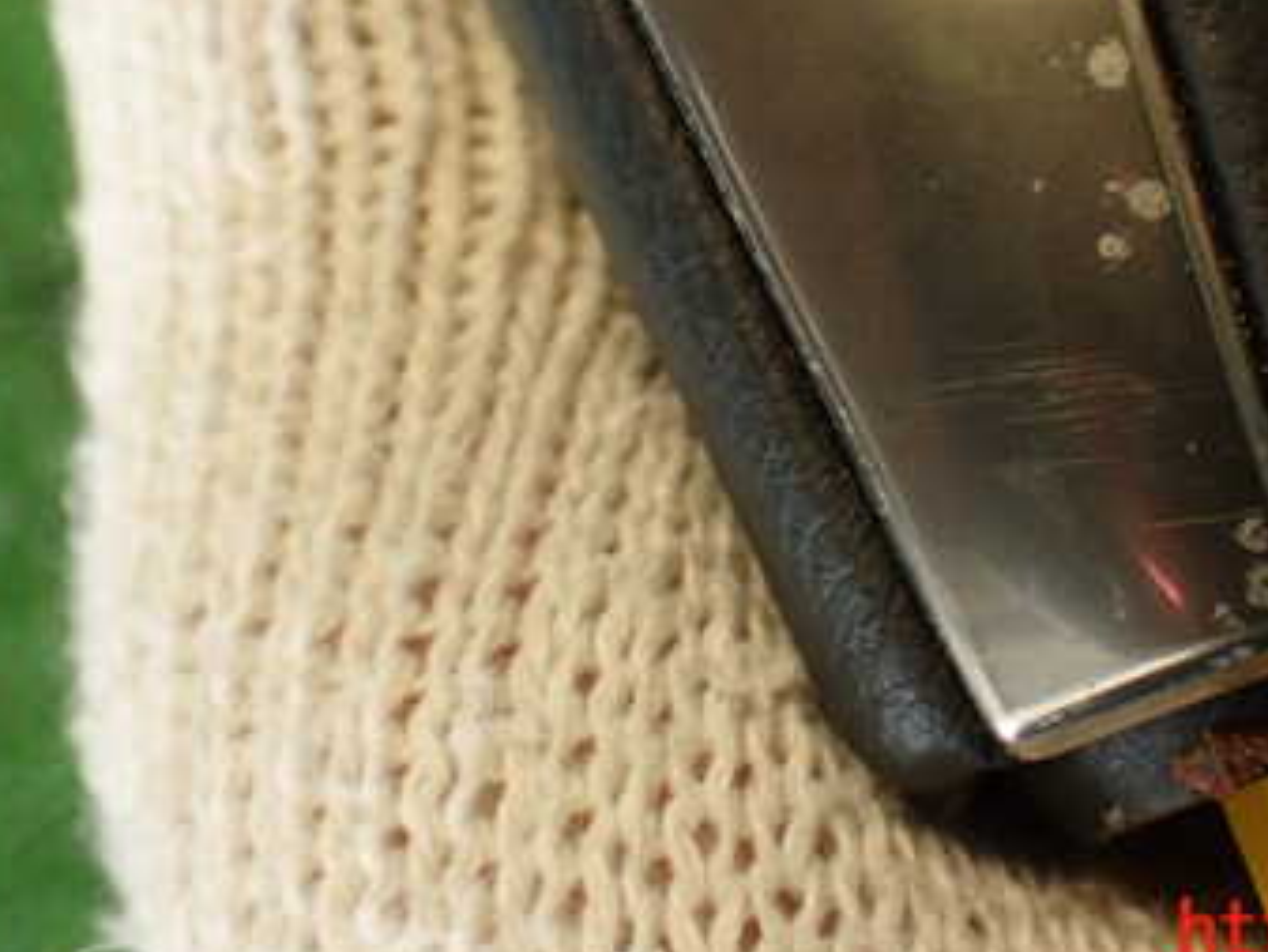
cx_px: 899
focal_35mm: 57
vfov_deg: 25.1
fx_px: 2089
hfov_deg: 33.3
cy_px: 135
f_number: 2.4
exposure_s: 1/40
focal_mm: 5.79
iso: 200
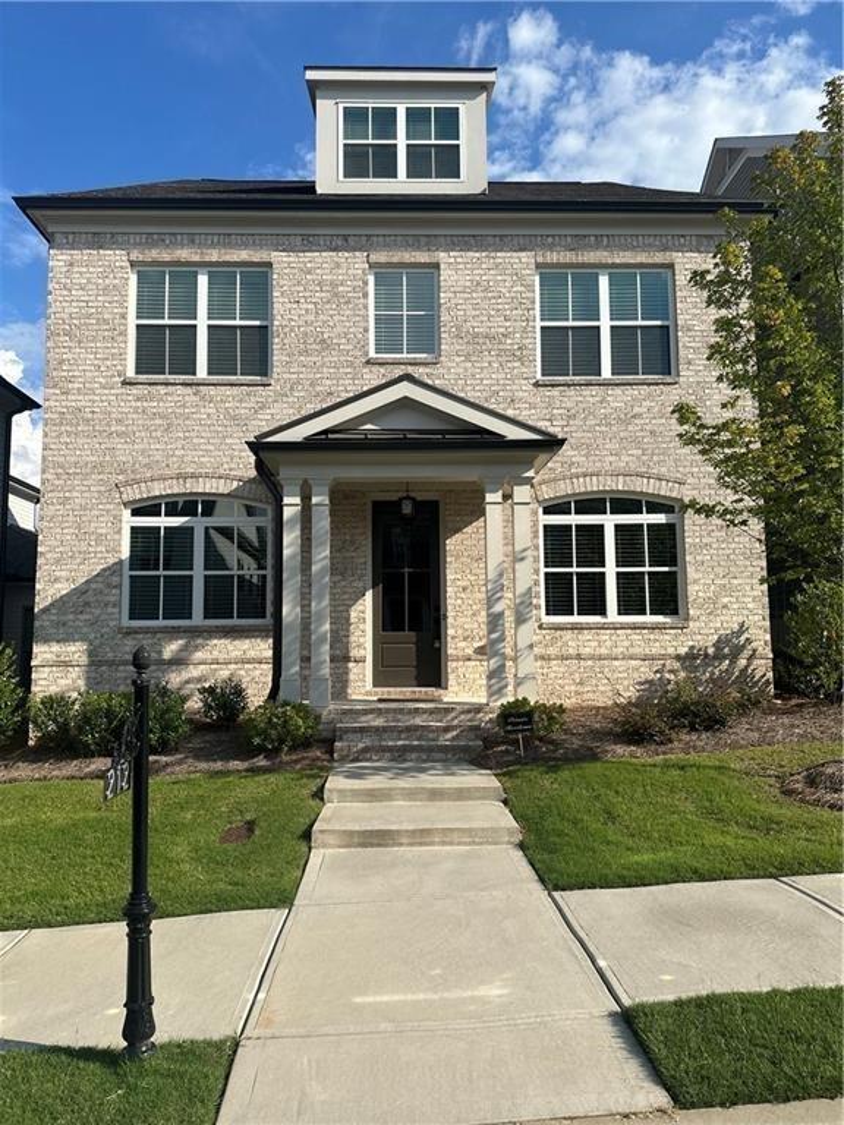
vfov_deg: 71.6
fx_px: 780
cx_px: 422
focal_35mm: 24
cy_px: 562
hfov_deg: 56.8
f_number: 1.78
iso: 80
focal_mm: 6.86
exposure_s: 1/4762
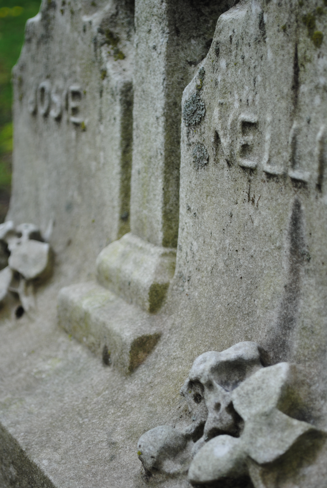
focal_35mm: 75
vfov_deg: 27.0
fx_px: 1019
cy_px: 244
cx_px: 164
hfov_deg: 18.2
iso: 125
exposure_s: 1/125
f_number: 5.6
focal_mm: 50
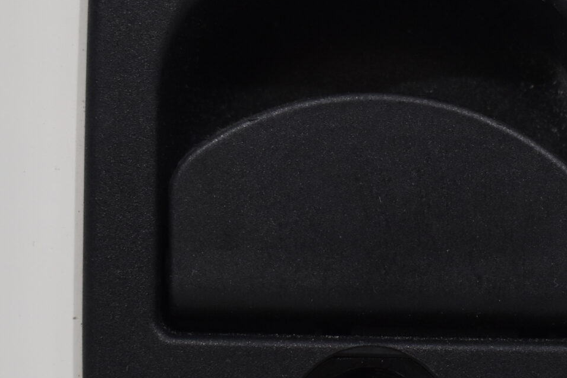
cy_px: 237
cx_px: 370
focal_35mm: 153
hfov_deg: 13.4
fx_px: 2410
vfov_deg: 9.0
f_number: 4.8
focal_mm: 38
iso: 800
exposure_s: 1/250
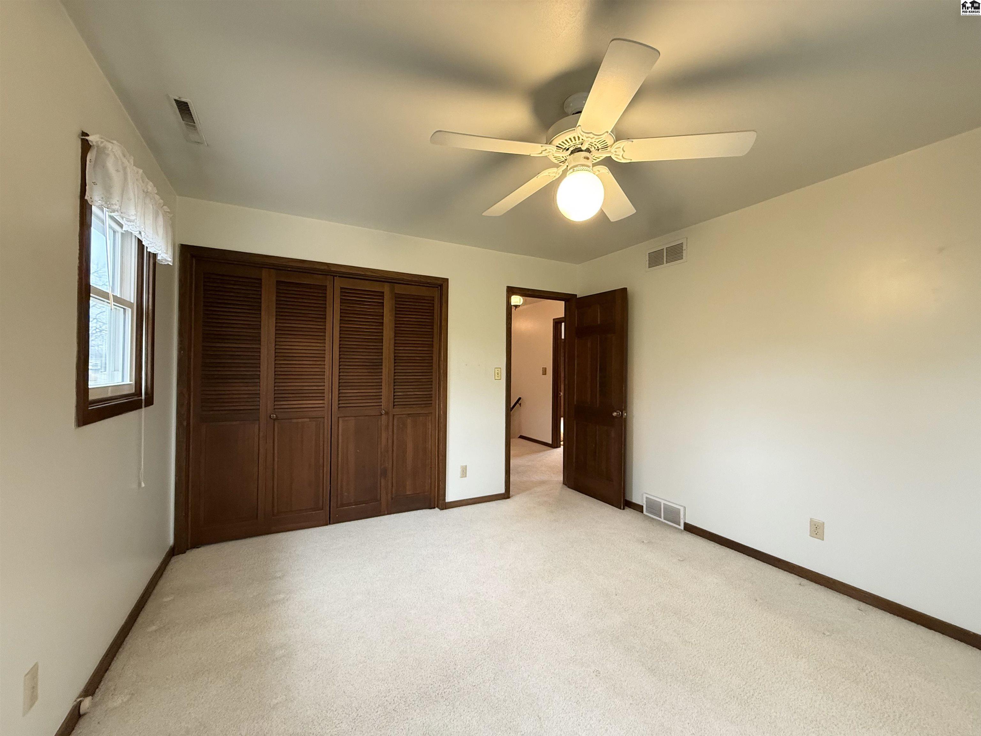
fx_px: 397
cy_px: 368
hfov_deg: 102.1
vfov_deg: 85.7
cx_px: 490
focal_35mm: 14
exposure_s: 1/60
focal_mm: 2.22
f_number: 2.2
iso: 400
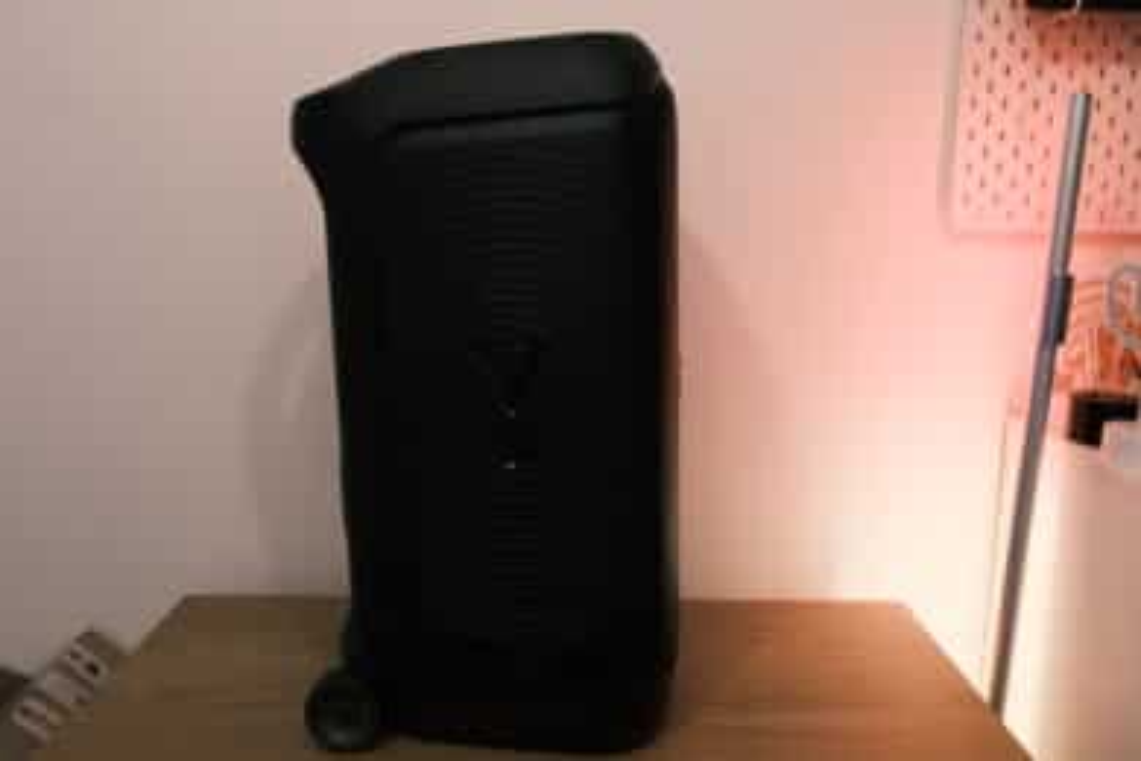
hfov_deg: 61.9
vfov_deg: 43.6
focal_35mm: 30
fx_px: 951
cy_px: 380
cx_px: 570
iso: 2000
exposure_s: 1/100
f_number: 5
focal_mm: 20.2
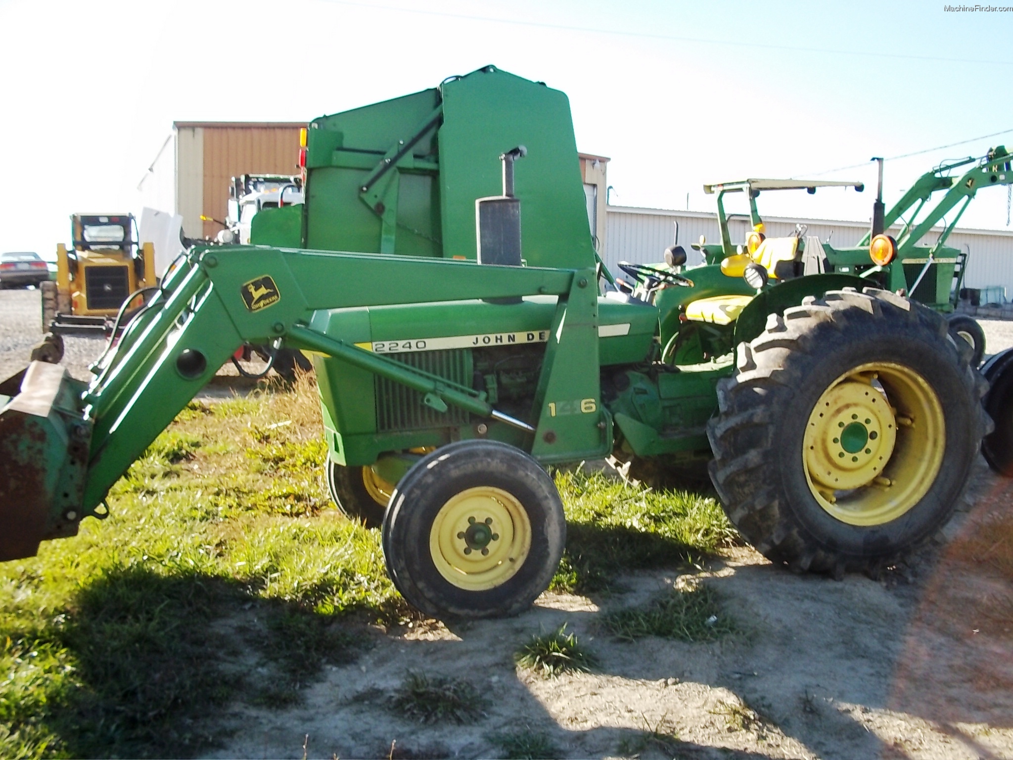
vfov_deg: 39.7
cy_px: 380
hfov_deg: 51.4
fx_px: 1054
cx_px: 506
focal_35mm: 36
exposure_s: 1/320
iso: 80
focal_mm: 6.5
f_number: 3.1
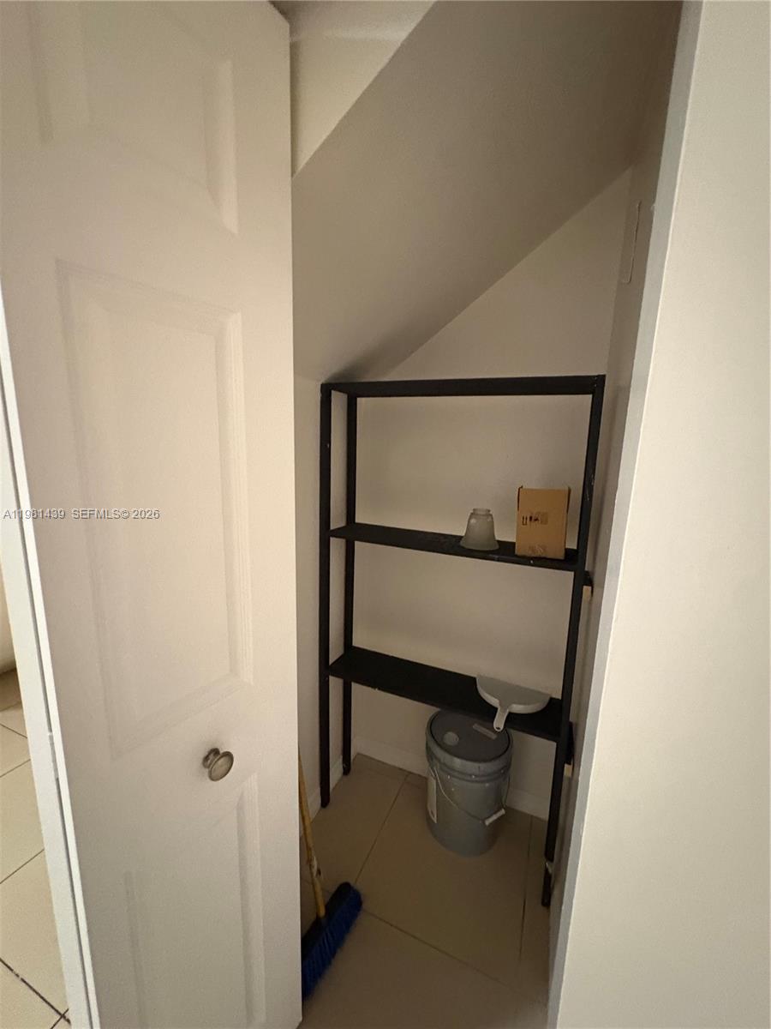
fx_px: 416
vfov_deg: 102.1
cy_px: 514
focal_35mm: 14
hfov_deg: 85.7
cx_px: 386
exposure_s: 1/30
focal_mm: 2.22
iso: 1000
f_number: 2.2
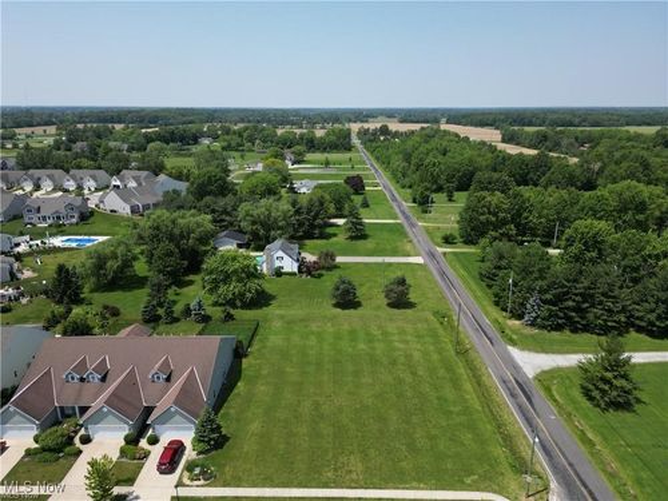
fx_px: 463
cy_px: 250
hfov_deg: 71.6
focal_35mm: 24
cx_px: 334
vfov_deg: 56.8
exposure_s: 1/2500
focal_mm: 6.72
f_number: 1.7
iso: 100
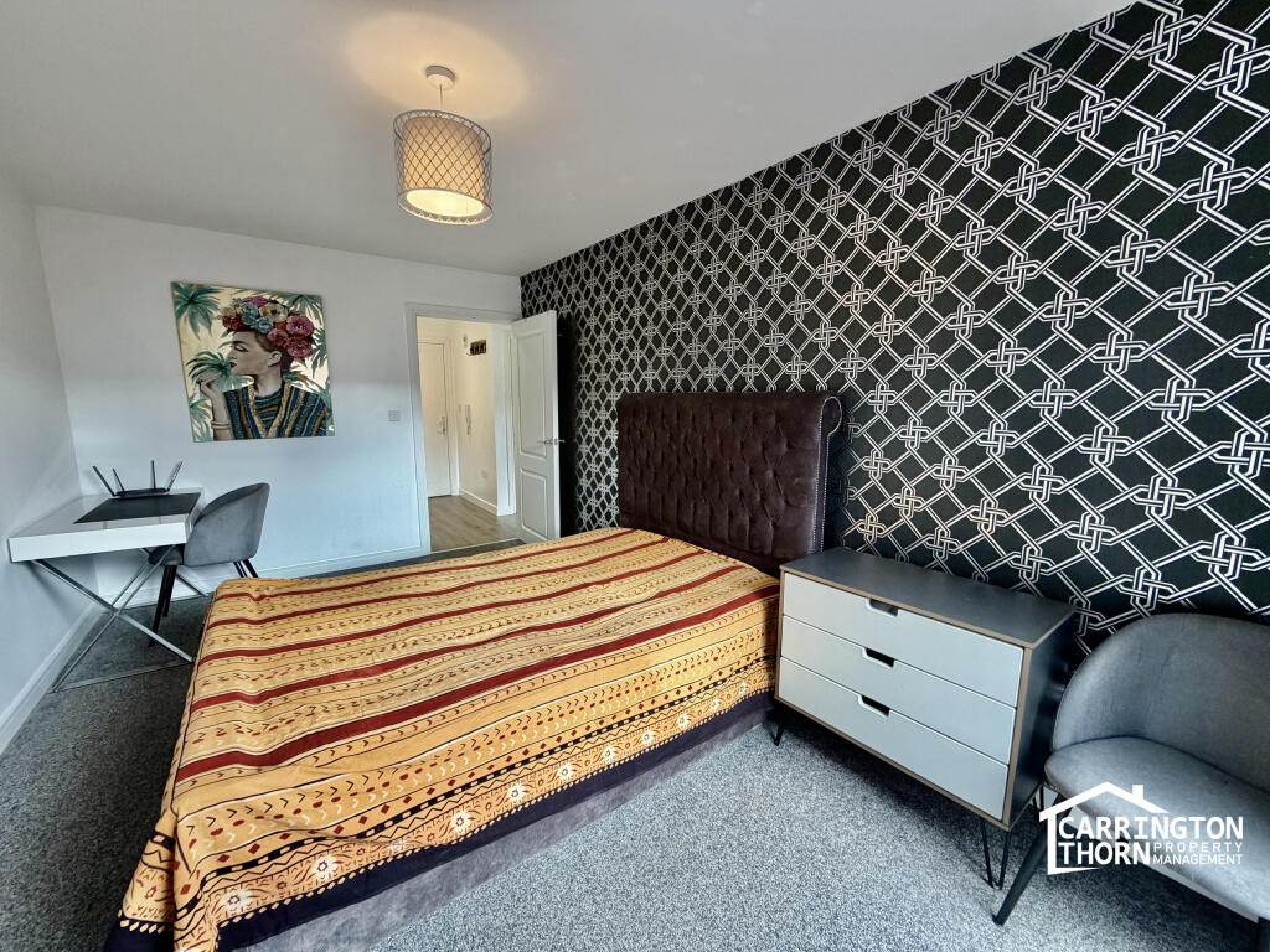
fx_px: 514
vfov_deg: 85.7
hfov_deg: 102.1
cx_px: 635
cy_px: 476
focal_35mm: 14
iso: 200
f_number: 2.2
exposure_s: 1/100
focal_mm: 2.22
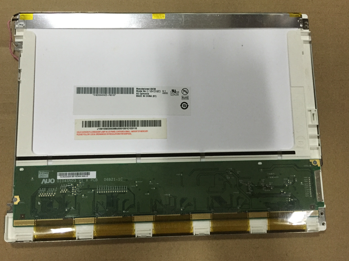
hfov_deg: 58.3
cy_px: 129
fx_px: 313
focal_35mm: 31
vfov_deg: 45.4
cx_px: 173
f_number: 2.2
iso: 250
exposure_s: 1/25
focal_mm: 4.15
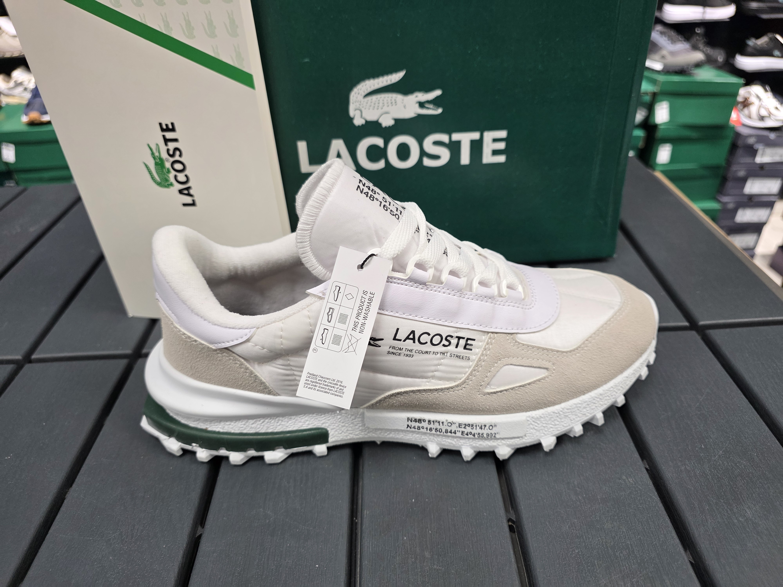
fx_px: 520
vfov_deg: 58.9
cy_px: 294
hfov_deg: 73.9
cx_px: 392
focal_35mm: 23
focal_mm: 6.3
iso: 160
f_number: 1.7
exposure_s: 1/100
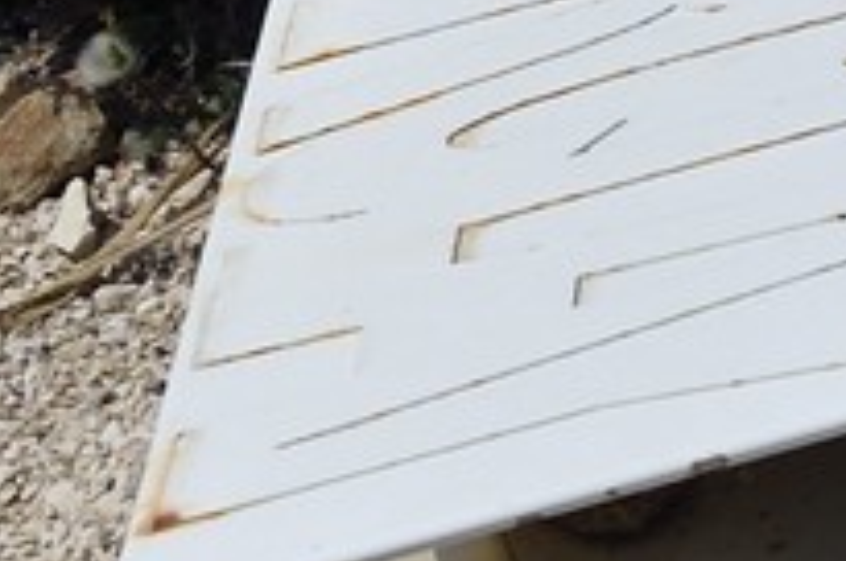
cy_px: -788
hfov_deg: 6.2
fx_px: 6968
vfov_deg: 4.5
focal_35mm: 297
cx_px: 2938
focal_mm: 38
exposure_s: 1/1000
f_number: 9
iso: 200
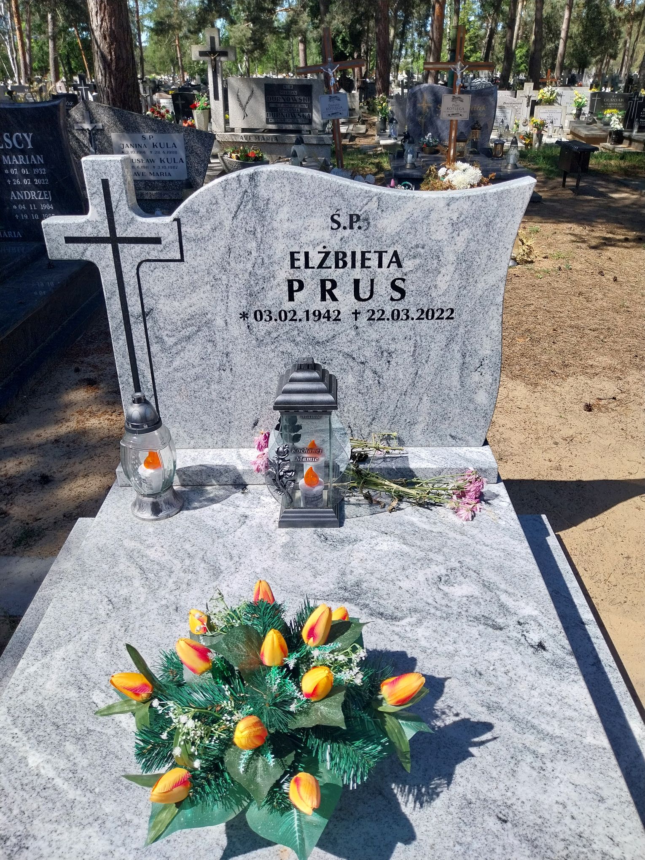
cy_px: 430
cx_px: 322
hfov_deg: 53.1
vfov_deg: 67.3
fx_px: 646
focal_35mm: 26
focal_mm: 4
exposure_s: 1/867
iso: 25
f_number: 1.8
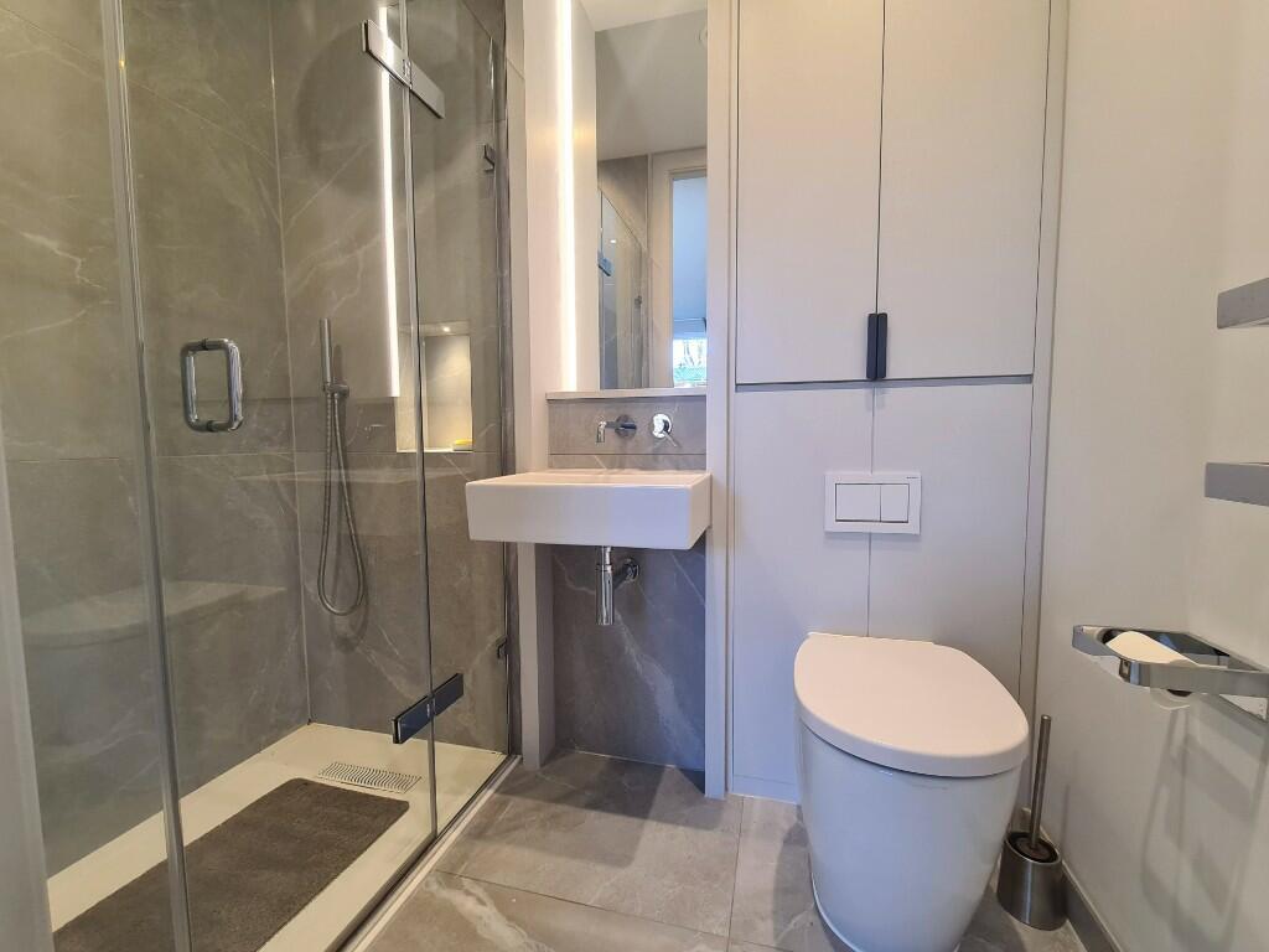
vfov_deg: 89.9
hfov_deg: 106.2
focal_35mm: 13
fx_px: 477
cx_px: 634
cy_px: 476
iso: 200
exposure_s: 1/50
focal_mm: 2.2
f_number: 2.2
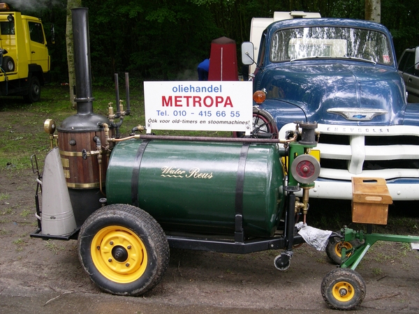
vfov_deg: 37.7
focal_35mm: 38
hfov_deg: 49.0
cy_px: 157
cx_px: 210
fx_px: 460
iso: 100
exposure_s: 1/54.8
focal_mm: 8
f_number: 2.8
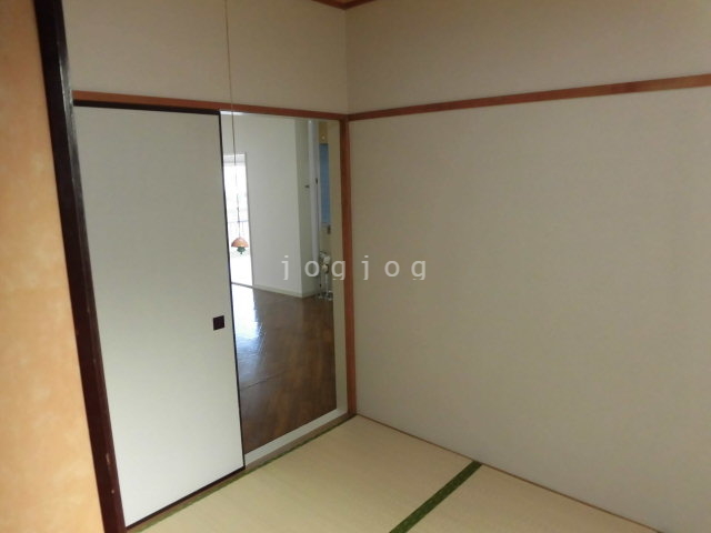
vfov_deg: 56.8
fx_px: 493
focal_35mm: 24
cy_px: 266
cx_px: 356
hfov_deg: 71.6
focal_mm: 4.3
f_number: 3.1
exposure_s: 1/40
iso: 250
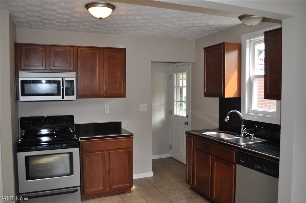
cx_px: 153
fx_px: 255
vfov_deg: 43.5
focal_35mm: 30
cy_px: 102
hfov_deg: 62.0
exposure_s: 1/125
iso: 450
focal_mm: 20
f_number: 3.8
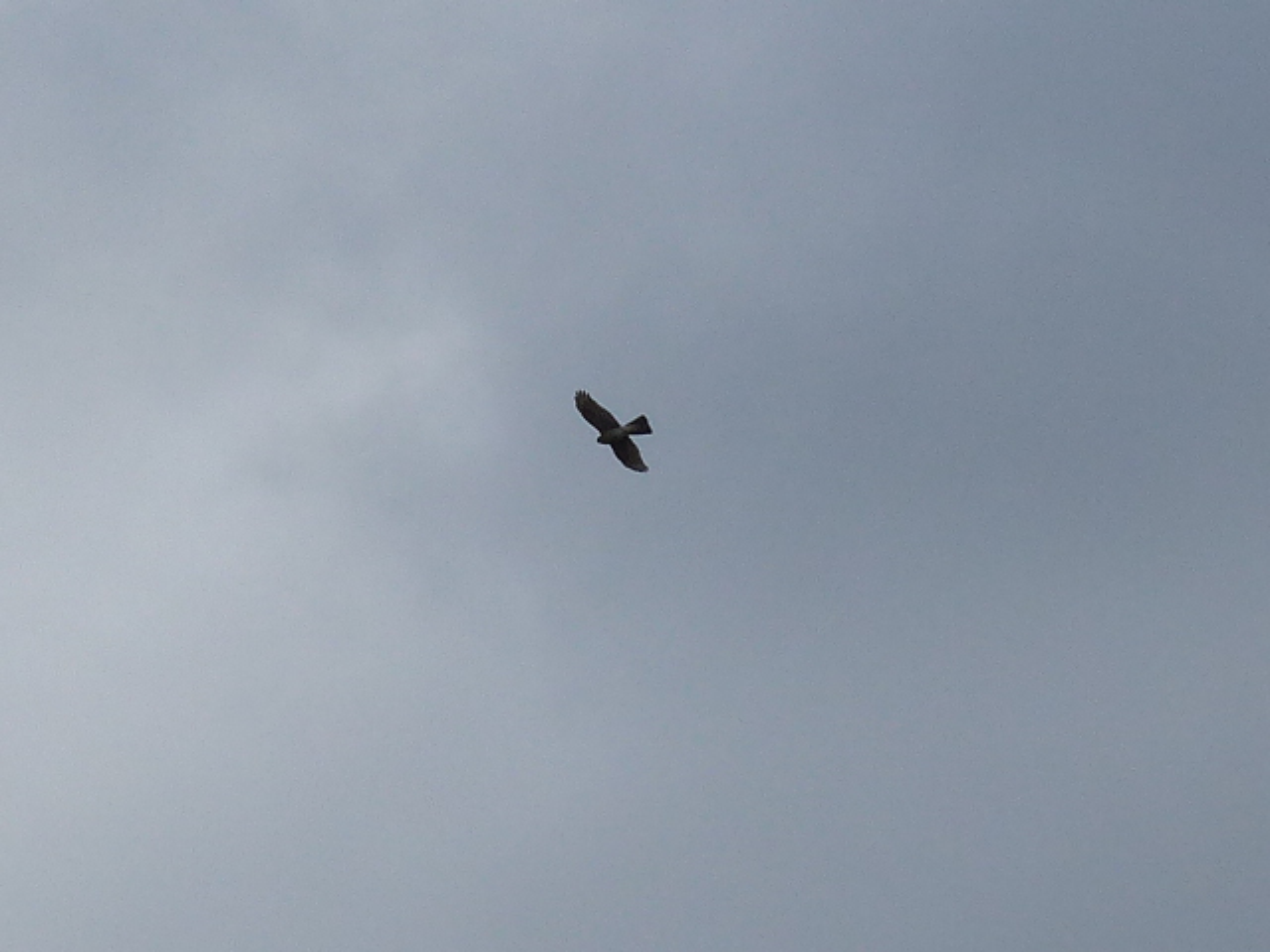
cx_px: 635
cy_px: 476
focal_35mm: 214
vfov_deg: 6.9
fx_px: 7851
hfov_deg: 9.2
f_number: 4.5
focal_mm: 38.5
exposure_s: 1/1600
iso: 100
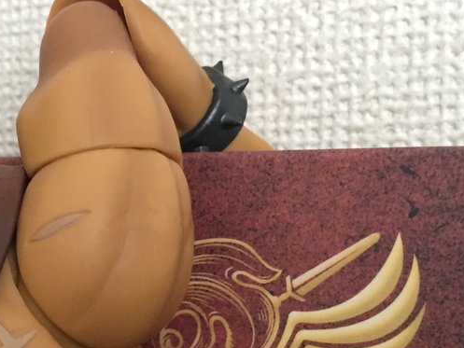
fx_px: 939
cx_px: -33
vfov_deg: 20.7
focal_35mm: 70
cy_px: 299
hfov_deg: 25.9
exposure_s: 1/17
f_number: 2.2
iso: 250
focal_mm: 4.15
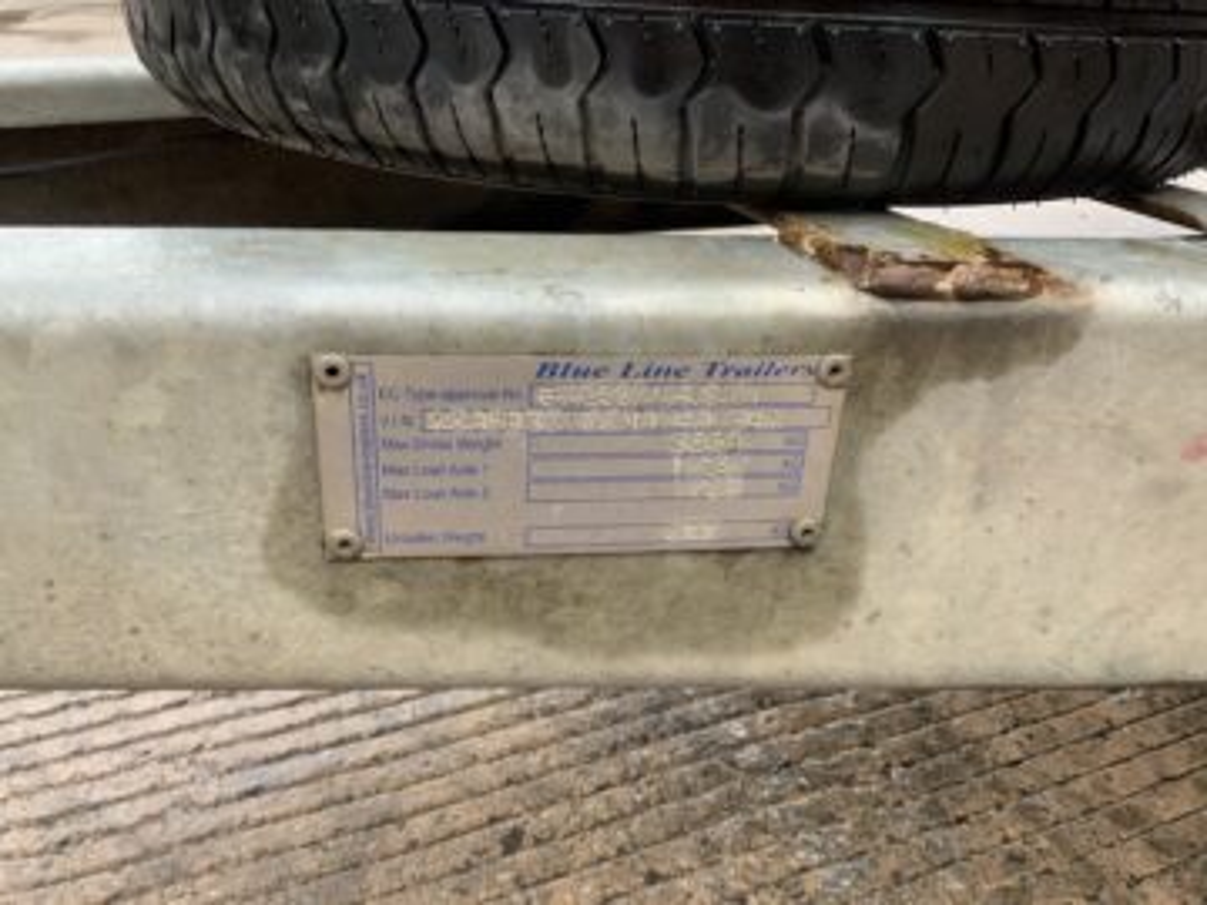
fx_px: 1011
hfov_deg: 61.7
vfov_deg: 48.2
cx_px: 604
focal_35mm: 29
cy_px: 452
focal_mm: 3
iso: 50
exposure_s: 1/122
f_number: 1.8
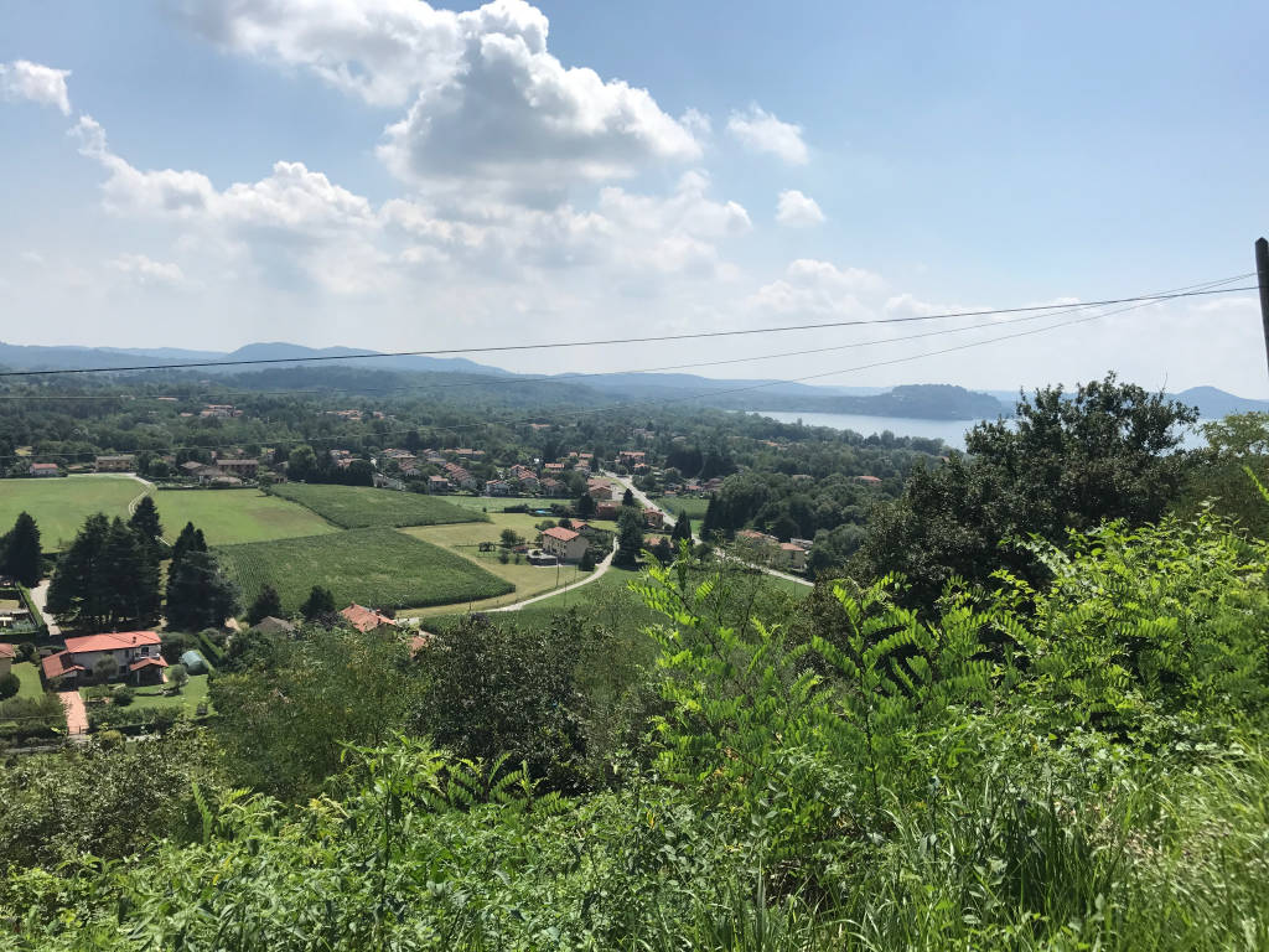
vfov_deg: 49.7
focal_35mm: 28
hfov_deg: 63.4
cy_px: 476
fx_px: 1026
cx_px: 634
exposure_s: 1/4000
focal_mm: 3.99
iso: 20
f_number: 1.8
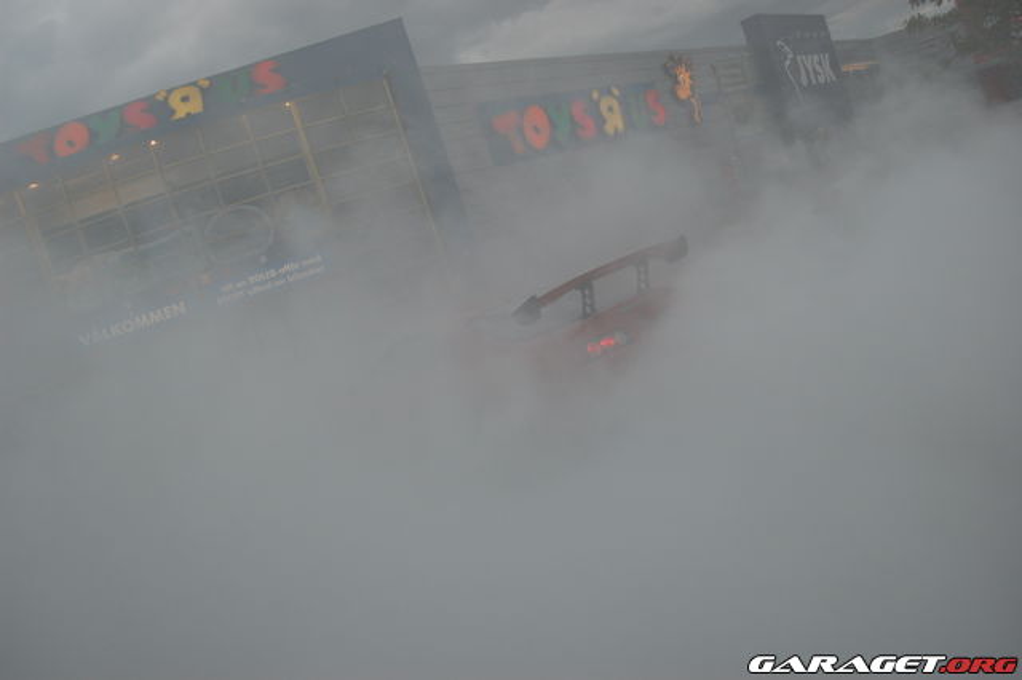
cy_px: 340
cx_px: 511
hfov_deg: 57.2
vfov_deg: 39.9
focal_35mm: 33
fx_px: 936
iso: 280
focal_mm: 22
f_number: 5.6
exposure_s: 1/125
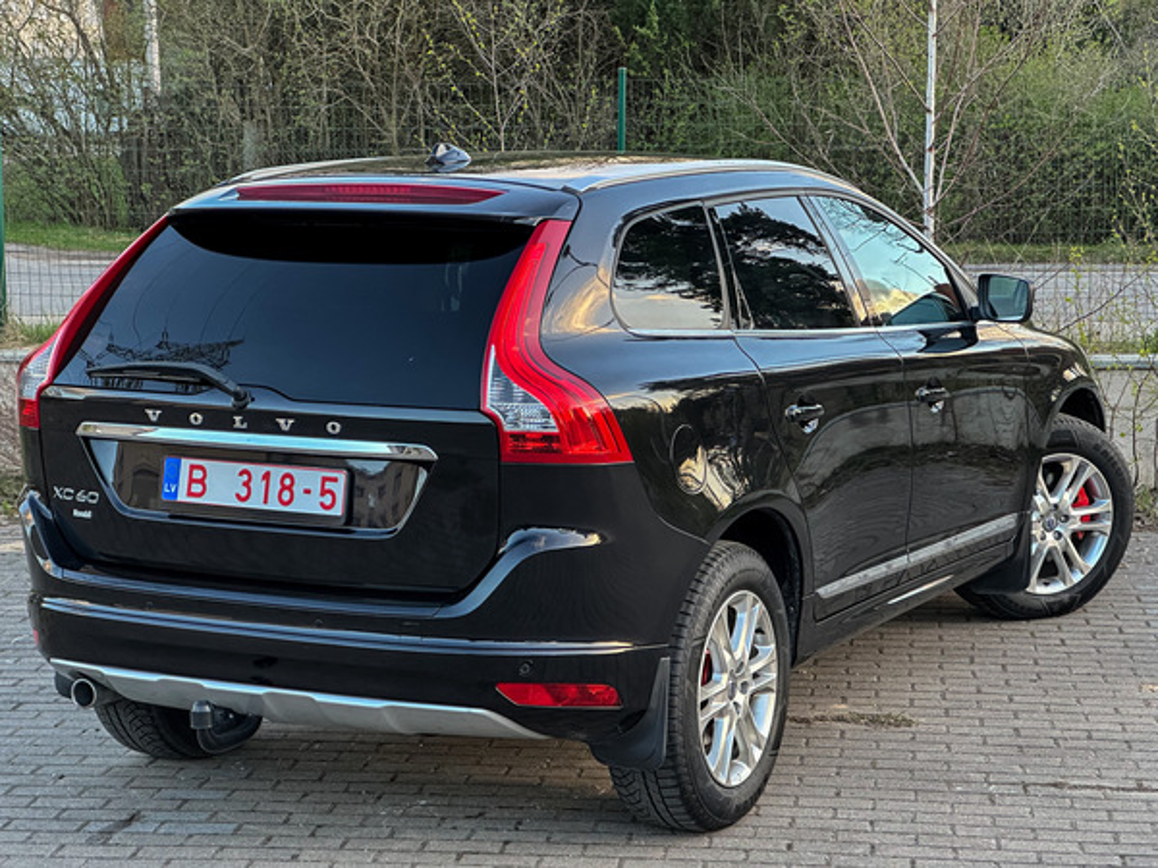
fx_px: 2576
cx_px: 579
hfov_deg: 25.3
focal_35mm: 77
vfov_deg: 19.1
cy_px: 434
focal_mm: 9
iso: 200
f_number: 2.8
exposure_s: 1/99
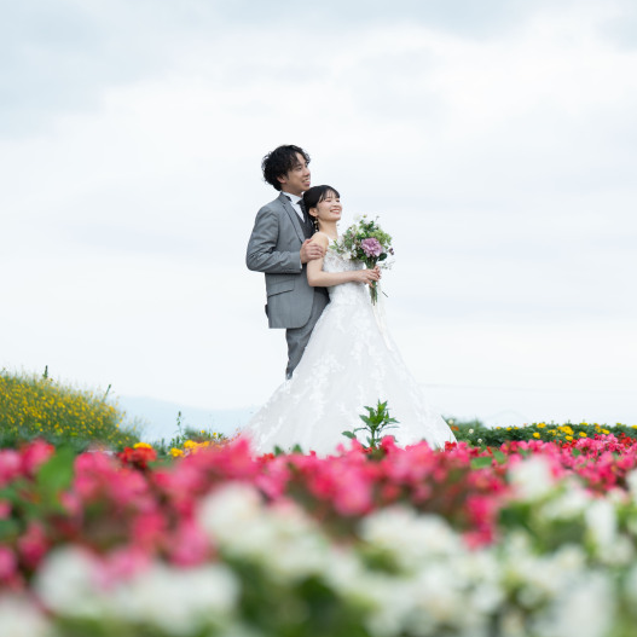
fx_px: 2311
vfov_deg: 15.7
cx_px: 396
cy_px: 320
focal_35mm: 111
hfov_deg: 15.7
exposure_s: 1/2500
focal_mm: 86
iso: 500
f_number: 2.8
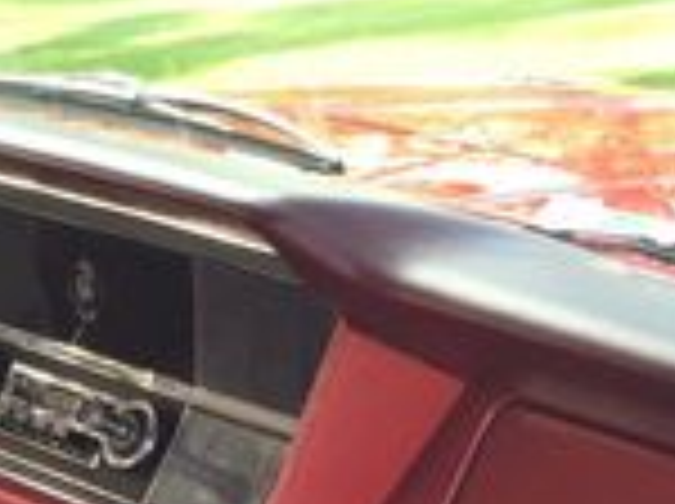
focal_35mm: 124
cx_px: 63
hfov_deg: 15.7
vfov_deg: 11.1
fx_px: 2414
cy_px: 922
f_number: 2.2
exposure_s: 1/120
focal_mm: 4.15
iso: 50
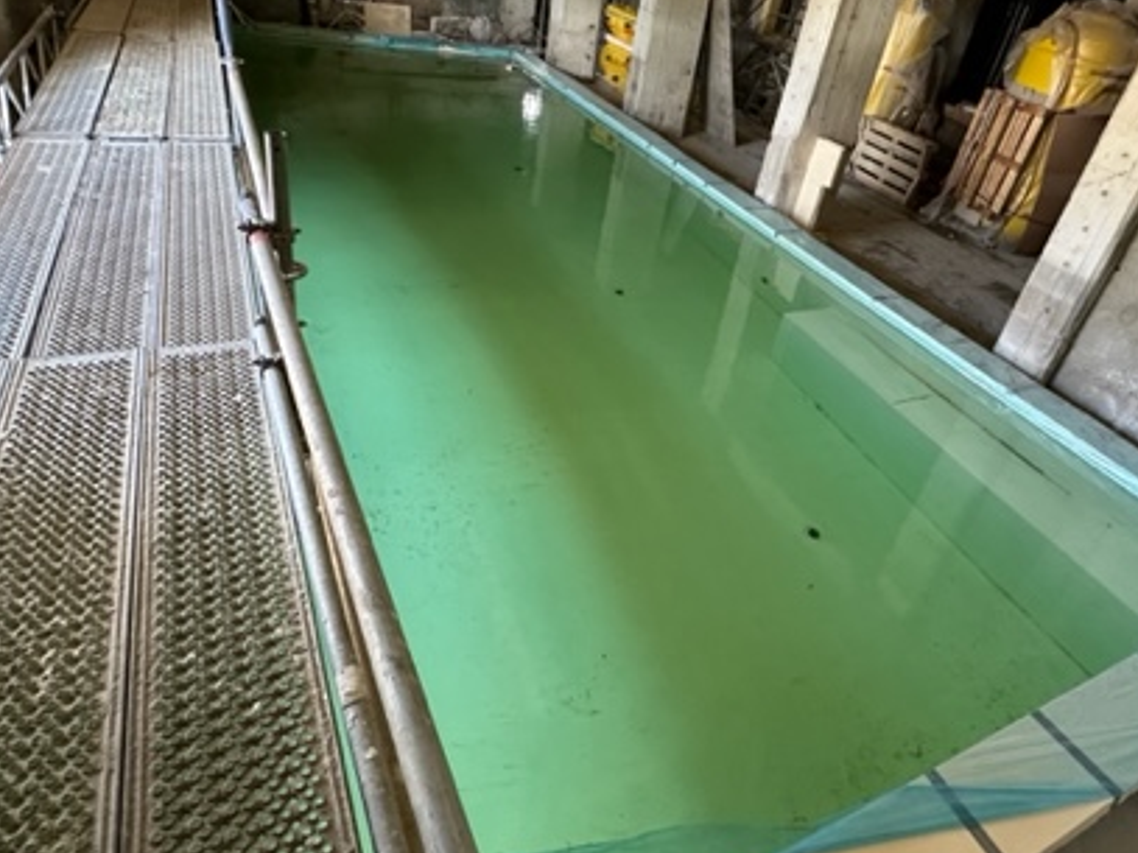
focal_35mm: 22
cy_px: 341
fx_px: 723
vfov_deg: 60.5
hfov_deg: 76.1
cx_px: 638
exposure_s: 1/89
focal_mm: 2.22
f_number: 2.2
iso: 320
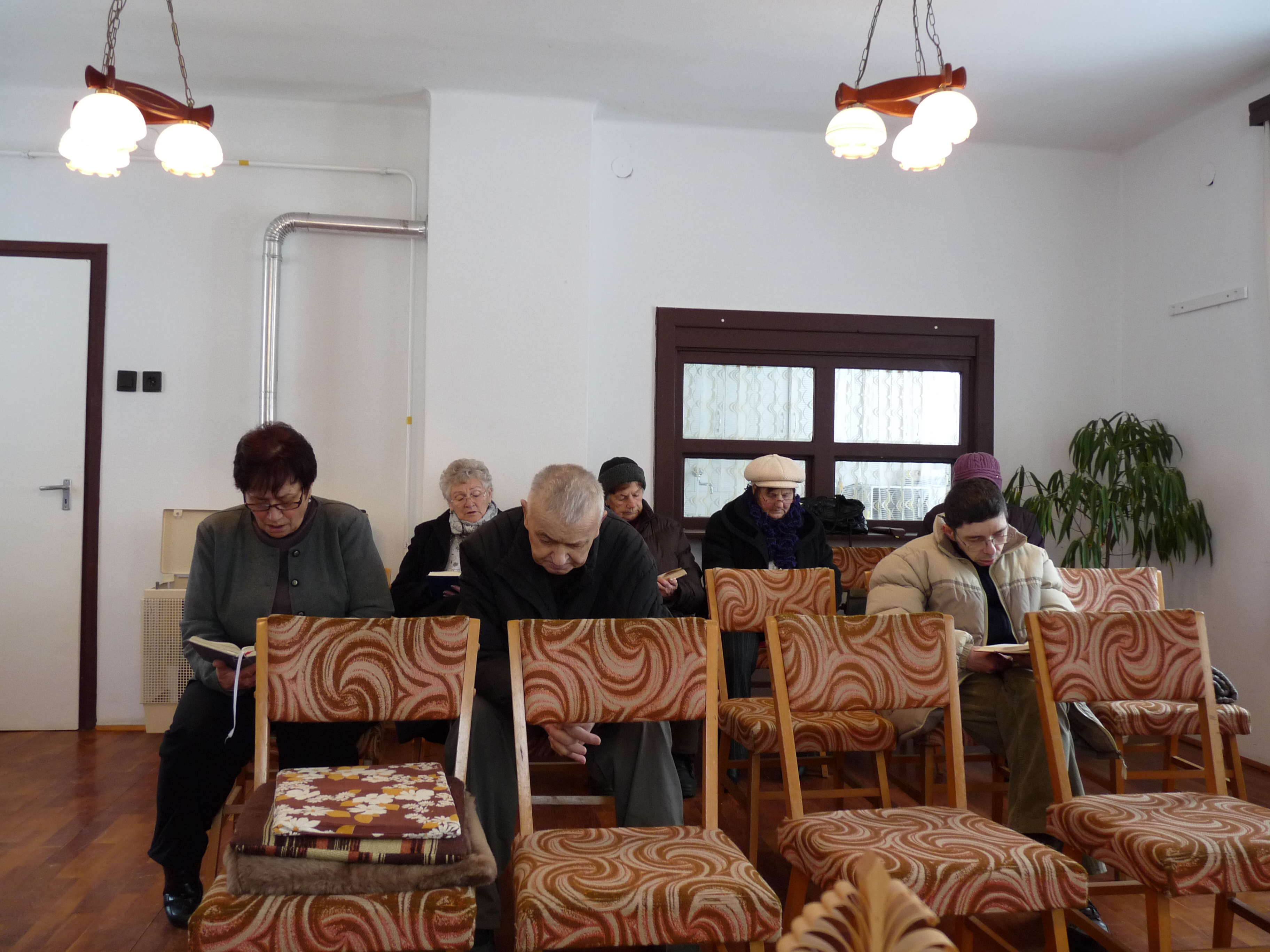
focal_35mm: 29
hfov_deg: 61.7
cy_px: 476
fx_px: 1064
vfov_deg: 48.2
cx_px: 635
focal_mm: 5.1
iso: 200
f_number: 2.8
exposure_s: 1/30
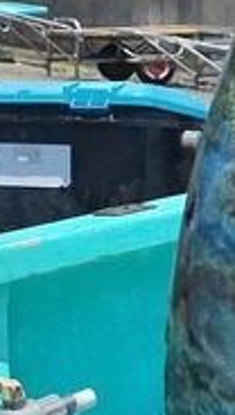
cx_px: 601
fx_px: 1280
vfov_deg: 18.4
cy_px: 203
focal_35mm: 116
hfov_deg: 9.2
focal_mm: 5.54
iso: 40
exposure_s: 1/2825
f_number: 1.8
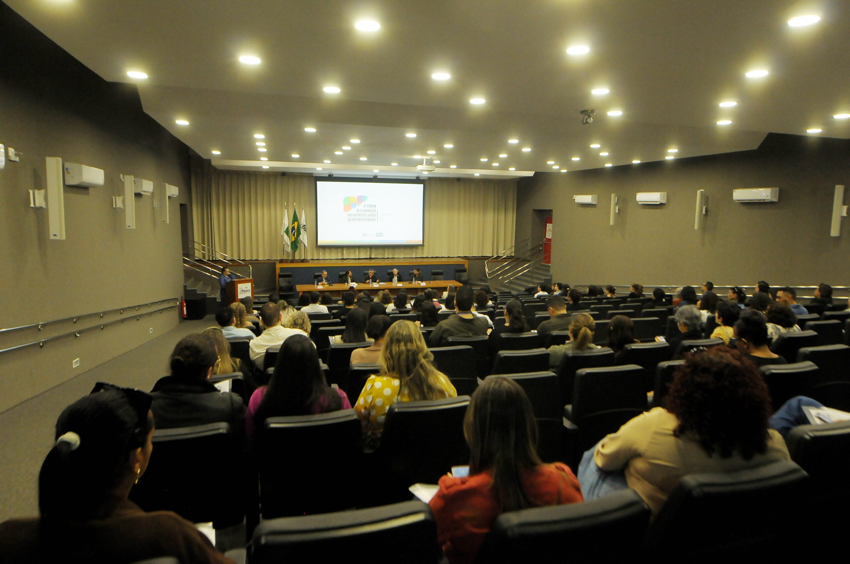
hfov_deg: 81.3
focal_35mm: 21
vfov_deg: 59.4
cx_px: 425
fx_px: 495
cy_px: 282
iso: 1250
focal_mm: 14
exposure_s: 1/80
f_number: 4
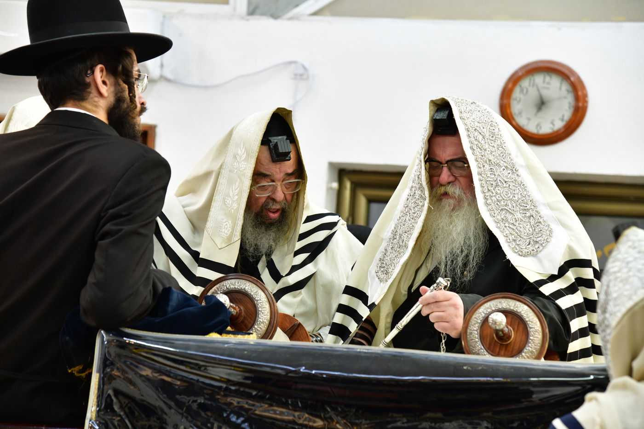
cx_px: 322
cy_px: 214
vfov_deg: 14.0
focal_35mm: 98
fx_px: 1753
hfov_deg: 20.8
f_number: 5.6
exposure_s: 1/100
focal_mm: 98
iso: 1250
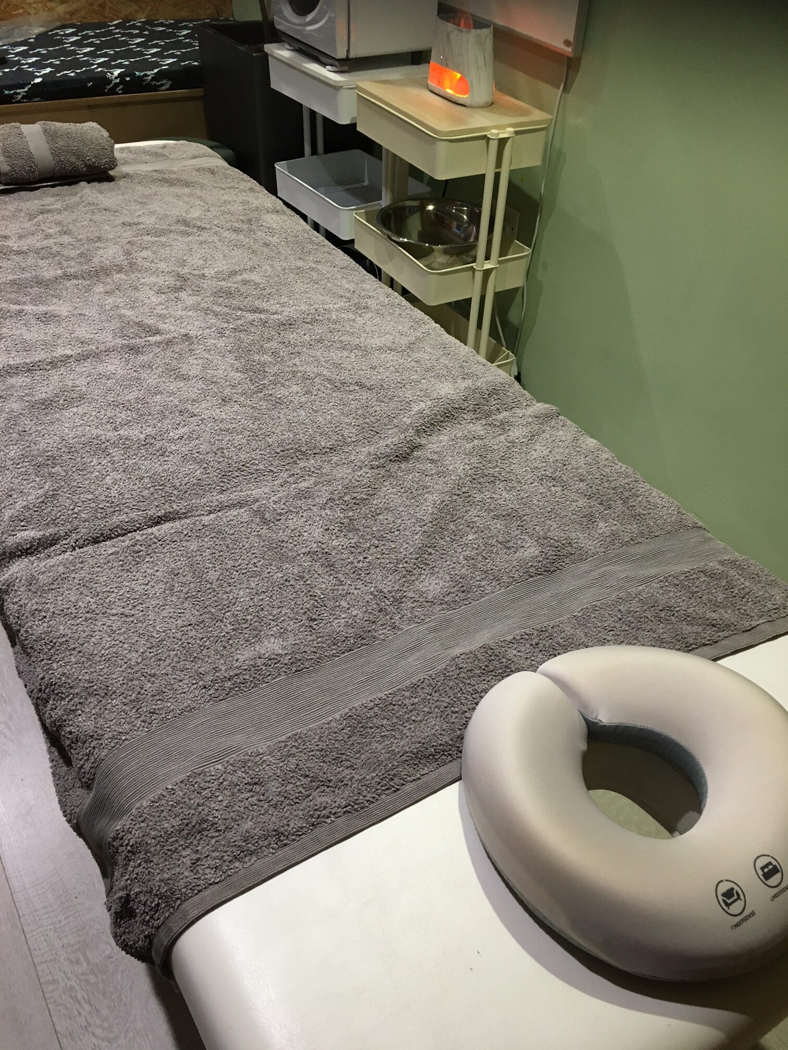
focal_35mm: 29
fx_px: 880
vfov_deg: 61.7
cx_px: 394
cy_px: 525
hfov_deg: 48.2
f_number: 2.2
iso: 125
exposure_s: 1/33
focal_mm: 4.15
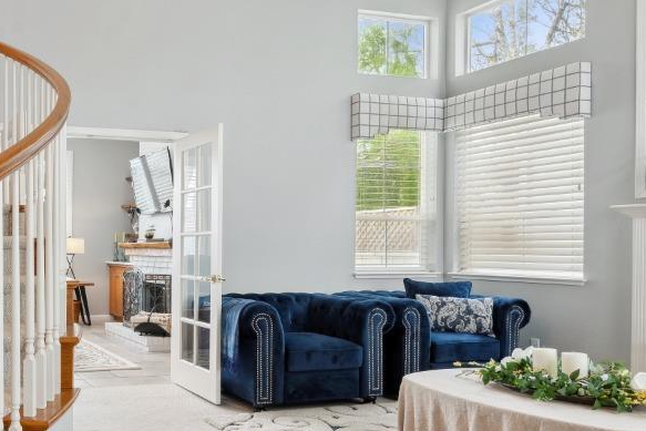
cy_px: 252
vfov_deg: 36.8
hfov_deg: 48.0
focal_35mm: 36
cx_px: 73
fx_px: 646
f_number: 9
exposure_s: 1/6
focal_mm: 14
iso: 250
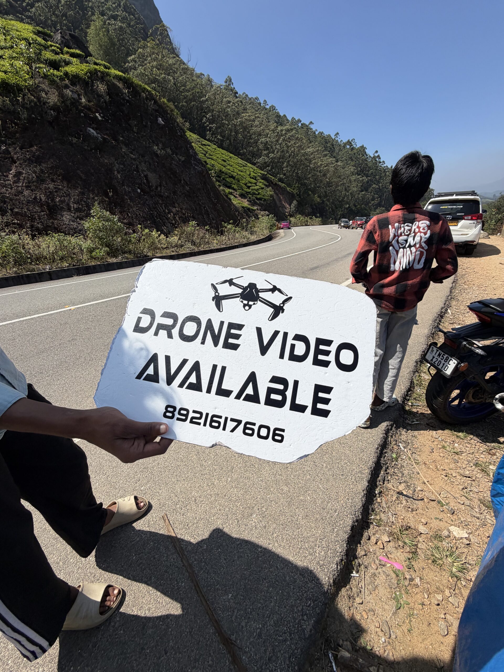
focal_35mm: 14
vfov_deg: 102.1
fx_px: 272
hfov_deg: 85.7
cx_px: 252
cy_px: 336
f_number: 2.2
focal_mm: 2.22
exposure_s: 1/1312
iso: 20
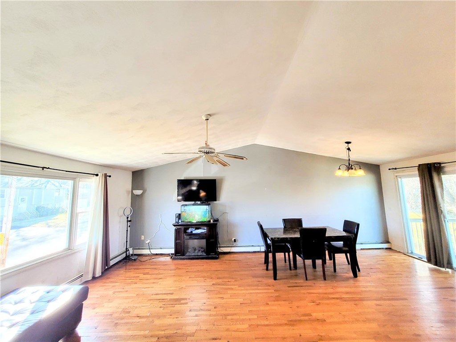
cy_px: 171
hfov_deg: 106.2
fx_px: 171
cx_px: 228
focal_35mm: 13
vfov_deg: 89.9
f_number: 2.2
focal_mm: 1.74
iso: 64
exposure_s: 1/60
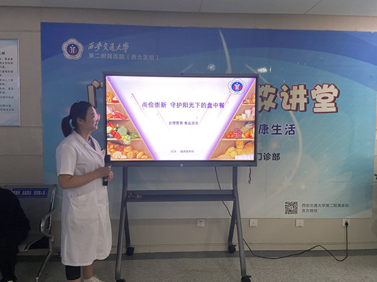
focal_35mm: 26
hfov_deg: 67.3
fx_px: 283
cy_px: 141
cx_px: 188
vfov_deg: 53.1
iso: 160
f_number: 1.8
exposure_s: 1/60
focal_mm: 4.25
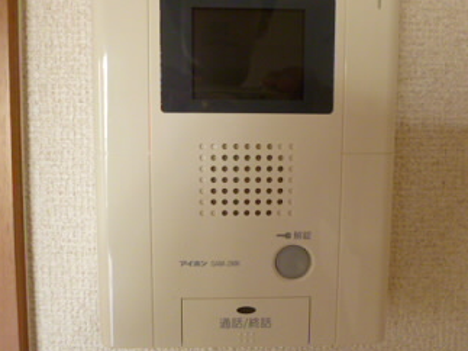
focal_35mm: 32
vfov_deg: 44.1
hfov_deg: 56.8
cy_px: 163
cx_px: 246
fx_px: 432
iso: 400
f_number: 2.5
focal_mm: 4.3
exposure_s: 1/40
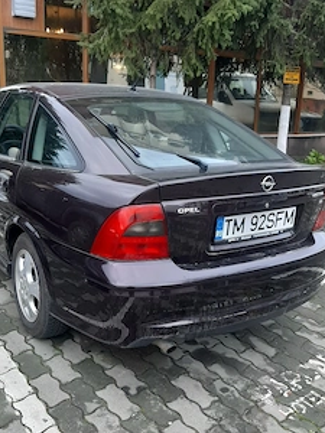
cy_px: 231
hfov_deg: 39.5
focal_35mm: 36
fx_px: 451
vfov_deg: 51.3
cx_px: 133
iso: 80
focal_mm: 3.93
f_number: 1.7
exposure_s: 1/50
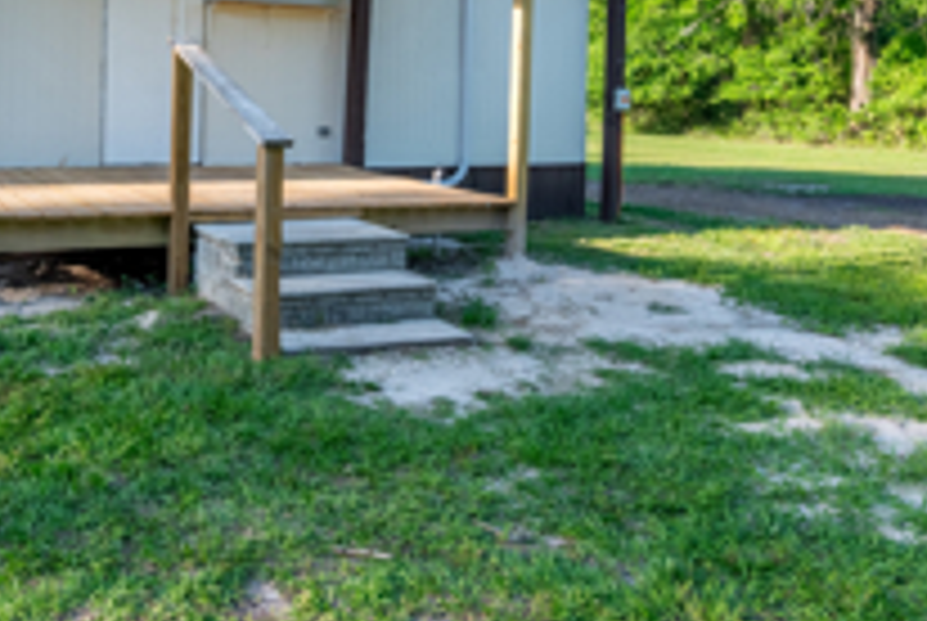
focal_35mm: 37
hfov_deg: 50.0
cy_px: 94
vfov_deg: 34.5
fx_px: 954
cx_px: 250
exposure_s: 1/1000
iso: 200
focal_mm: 17
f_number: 8
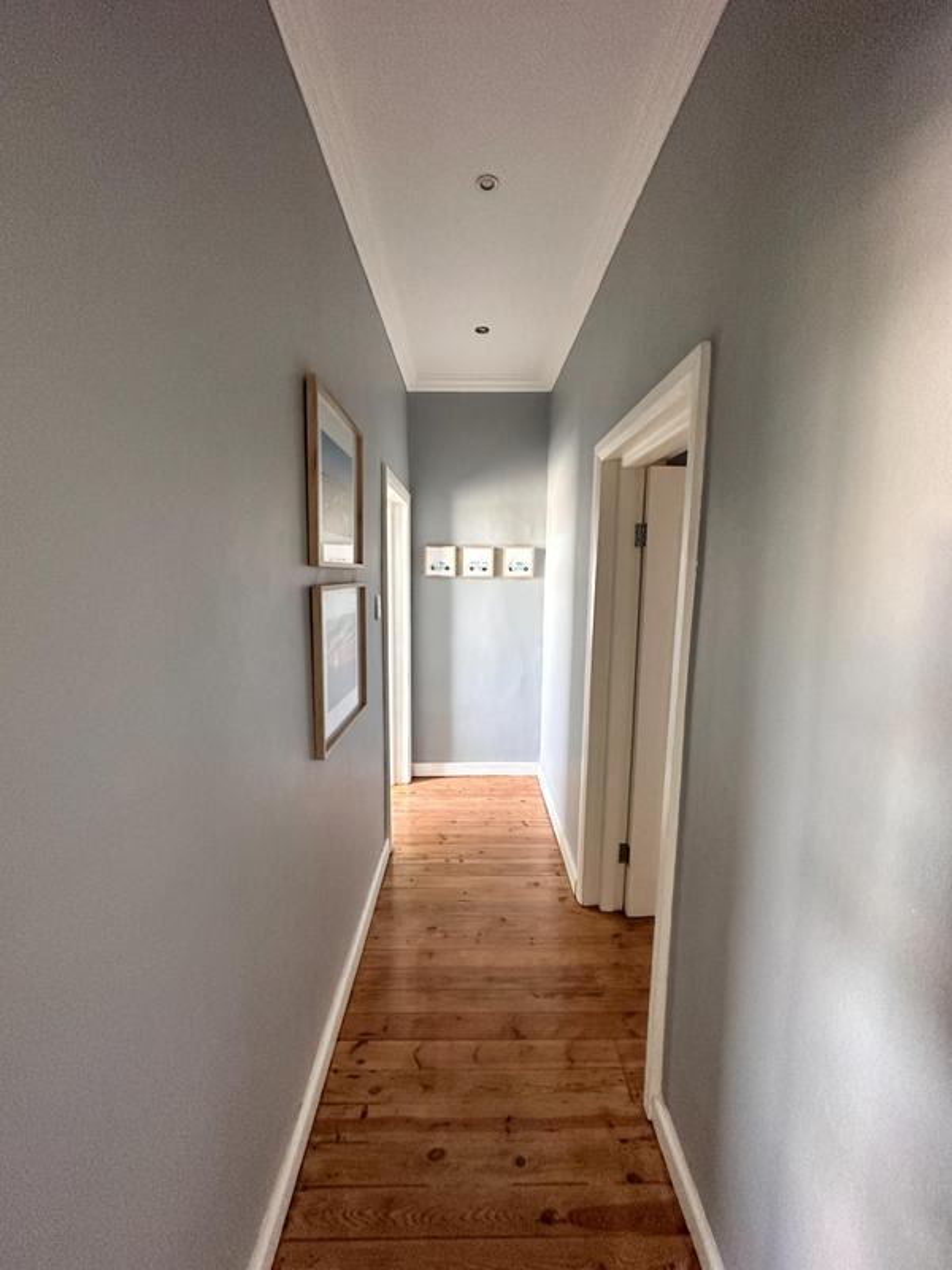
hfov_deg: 85.7
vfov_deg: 102.1
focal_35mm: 14
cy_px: 635
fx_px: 513
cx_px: 476
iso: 400
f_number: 2.2
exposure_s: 1/60
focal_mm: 2.22
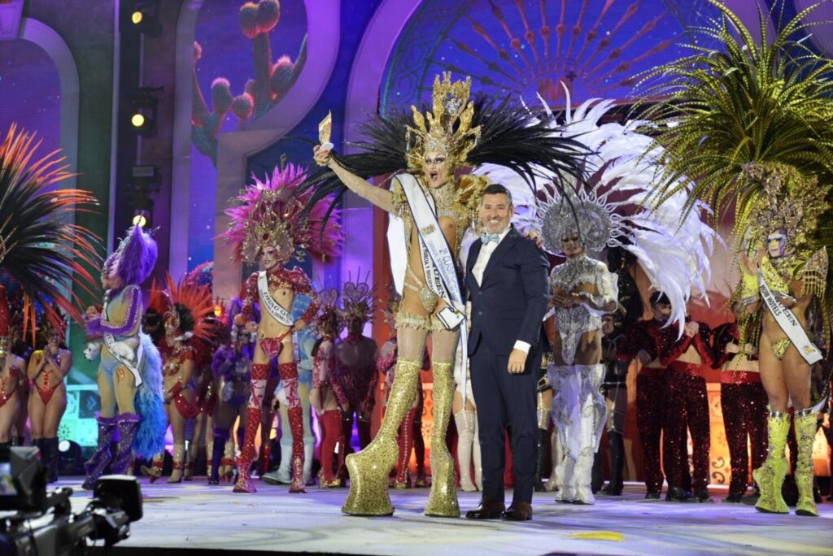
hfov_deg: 36.9
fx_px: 1250
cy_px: 278
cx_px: 416
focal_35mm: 54
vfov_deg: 25.1
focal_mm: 54
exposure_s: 1/320
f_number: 2.8
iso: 500
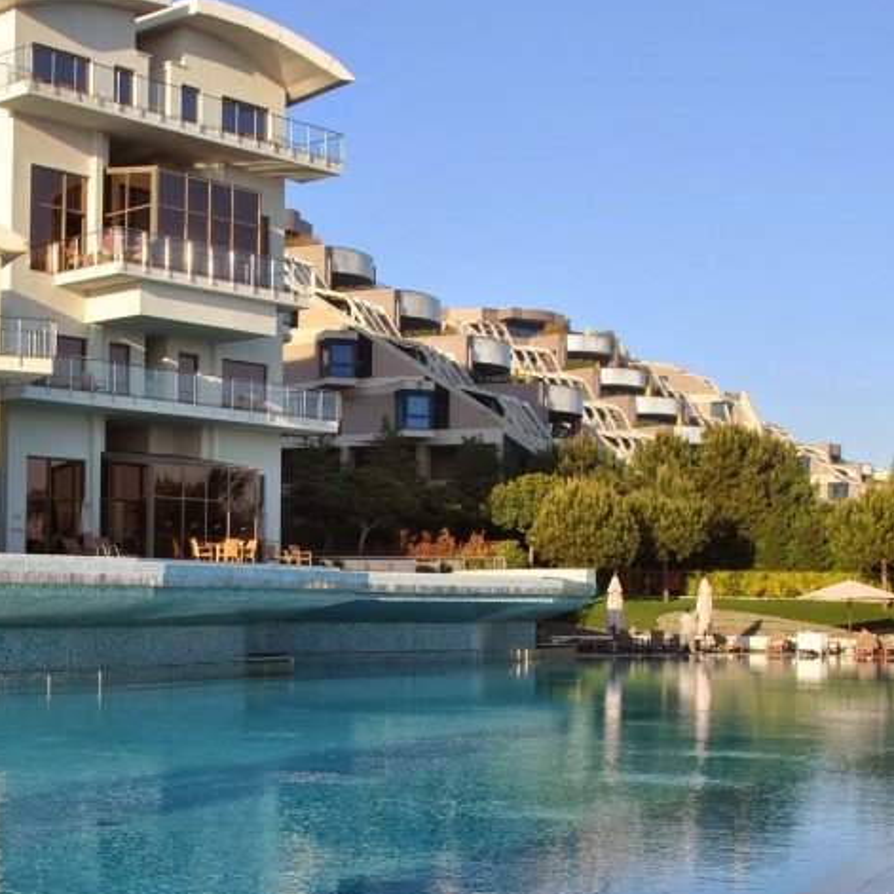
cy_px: 619
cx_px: 198
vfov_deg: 30.3
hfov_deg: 29.9
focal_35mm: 56
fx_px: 1636
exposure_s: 1/200
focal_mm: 18
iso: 100
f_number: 7.1
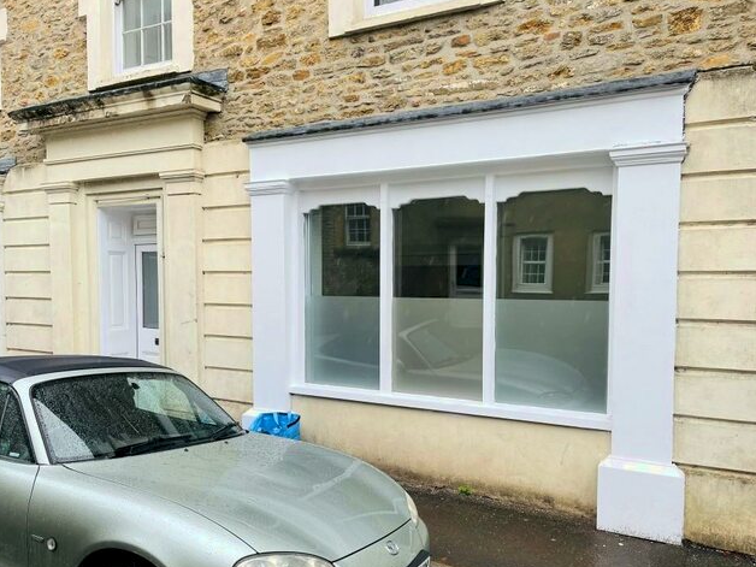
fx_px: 633
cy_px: 311
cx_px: 360
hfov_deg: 61.6
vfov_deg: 48.2
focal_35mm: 29
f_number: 1.6
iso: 32
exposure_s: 1/545
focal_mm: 5.1
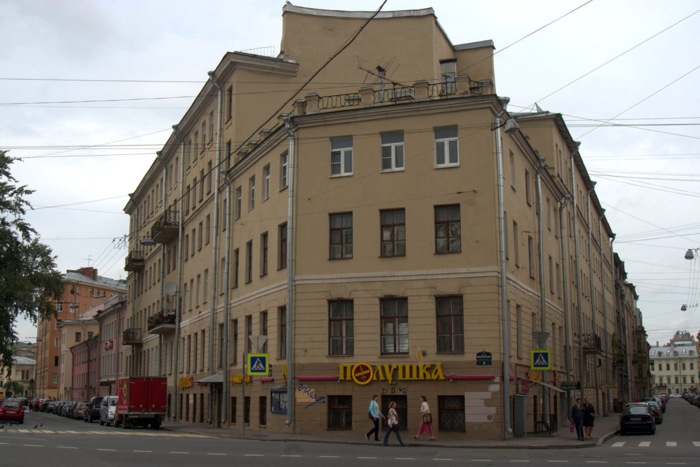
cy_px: 234
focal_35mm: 42
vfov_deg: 31.9
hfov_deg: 46.4
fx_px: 817
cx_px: 350
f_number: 11
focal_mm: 28
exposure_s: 1/125
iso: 200
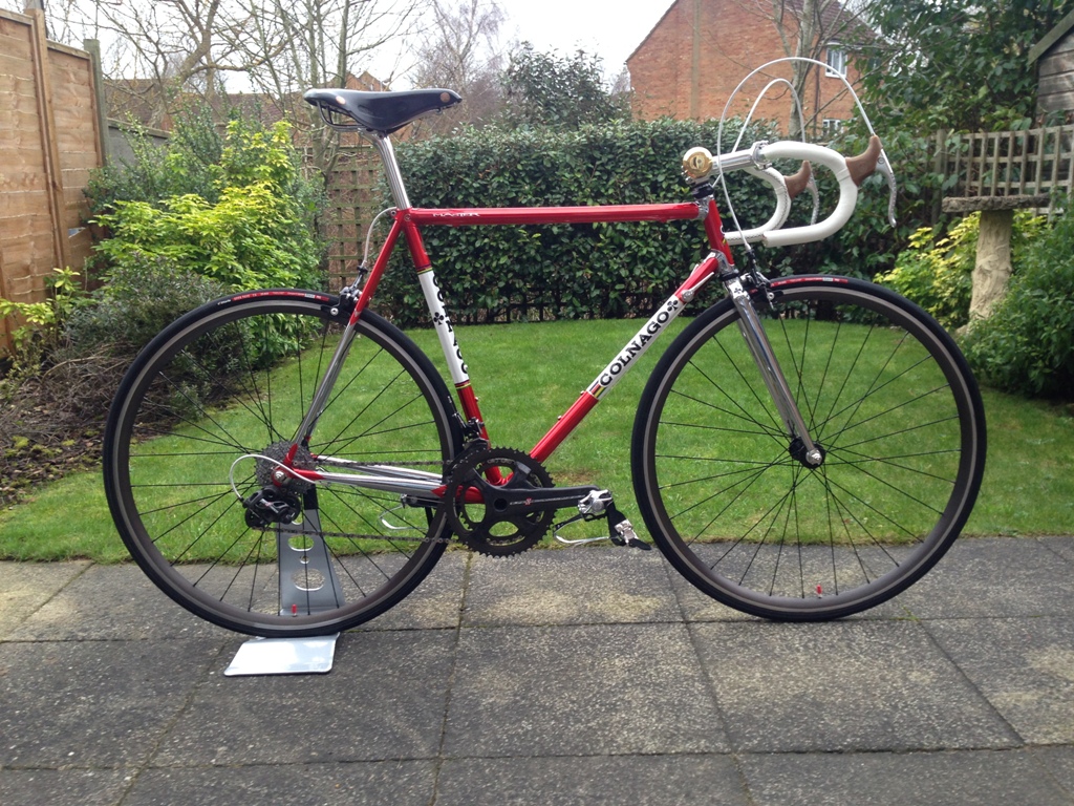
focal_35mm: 33
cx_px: 537
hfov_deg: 55.4
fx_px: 1024
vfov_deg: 42.9
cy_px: 403
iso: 50
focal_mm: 4.12
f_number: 2.4
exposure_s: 1/60
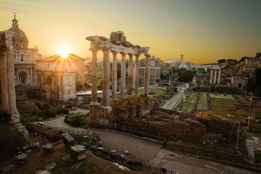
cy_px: 87
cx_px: 130
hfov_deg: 73.7
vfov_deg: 53.1
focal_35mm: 24
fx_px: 174
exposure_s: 1/6
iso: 200
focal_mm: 16
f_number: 22
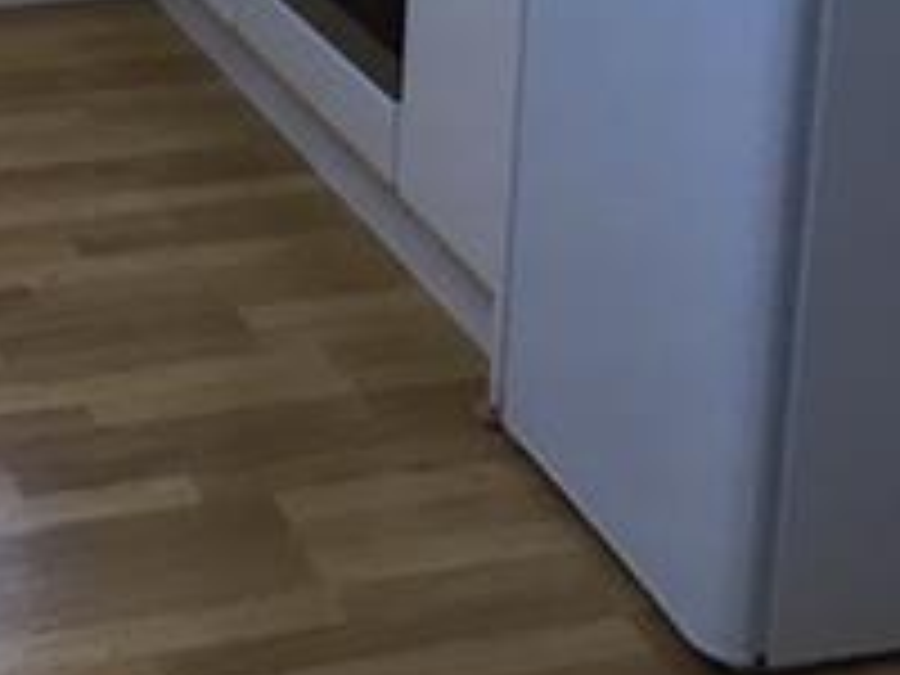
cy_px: -342
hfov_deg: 20.6
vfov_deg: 14.8
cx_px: 58
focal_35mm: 93
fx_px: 2418
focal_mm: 4.15
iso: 40
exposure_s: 1/33
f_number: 2.2
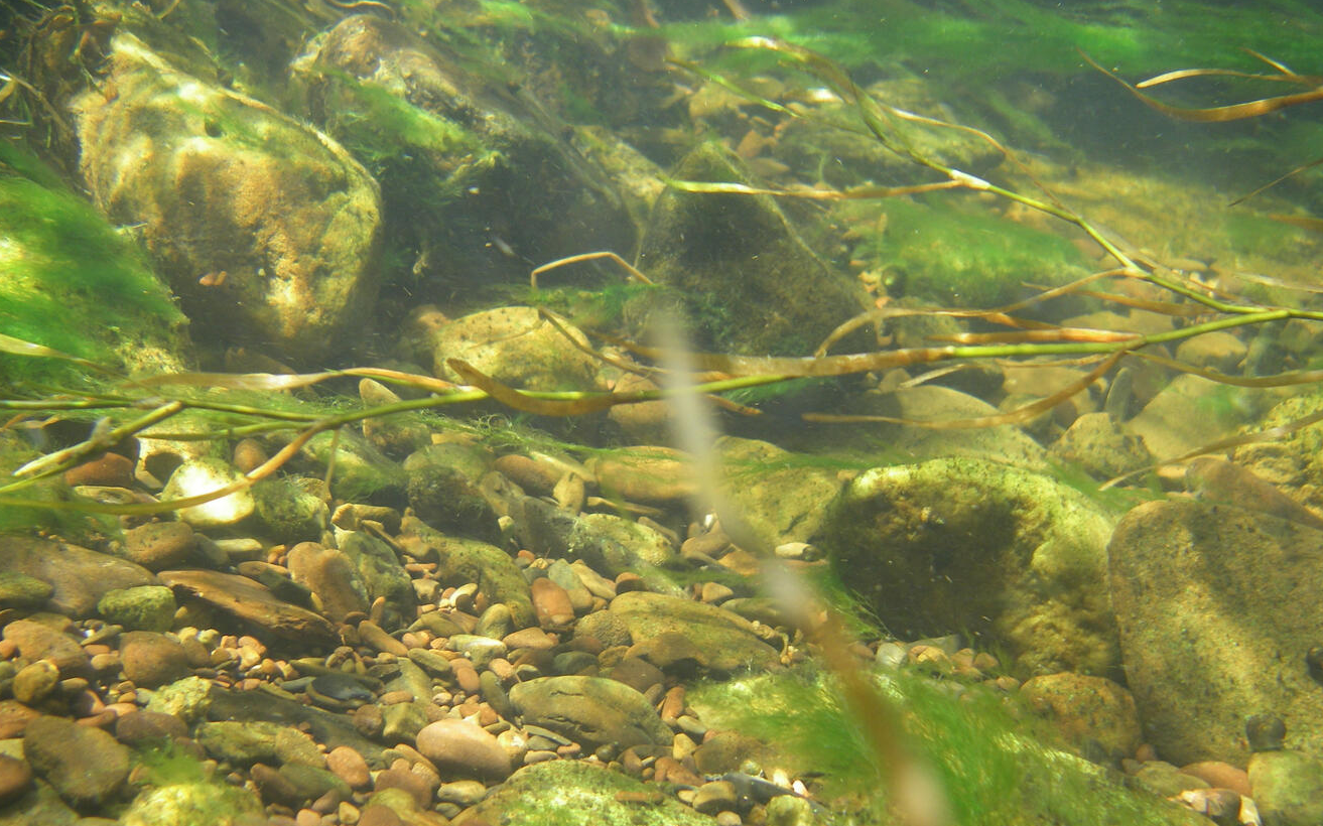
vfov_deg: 31.2
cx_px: 651
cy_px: 484
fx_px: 1478
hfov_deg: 48.2
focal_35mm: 41
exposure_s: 1/100
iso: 64
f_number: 3.3
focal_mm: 6.3
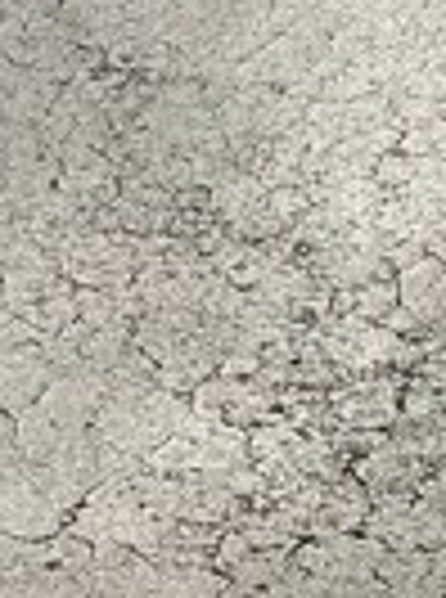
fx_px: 2900
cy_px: -976
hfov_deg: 8.8
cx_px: 414
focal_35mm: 168
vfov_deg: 9.9
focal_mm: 3
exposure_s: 1/5814
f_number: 1.8
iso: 16
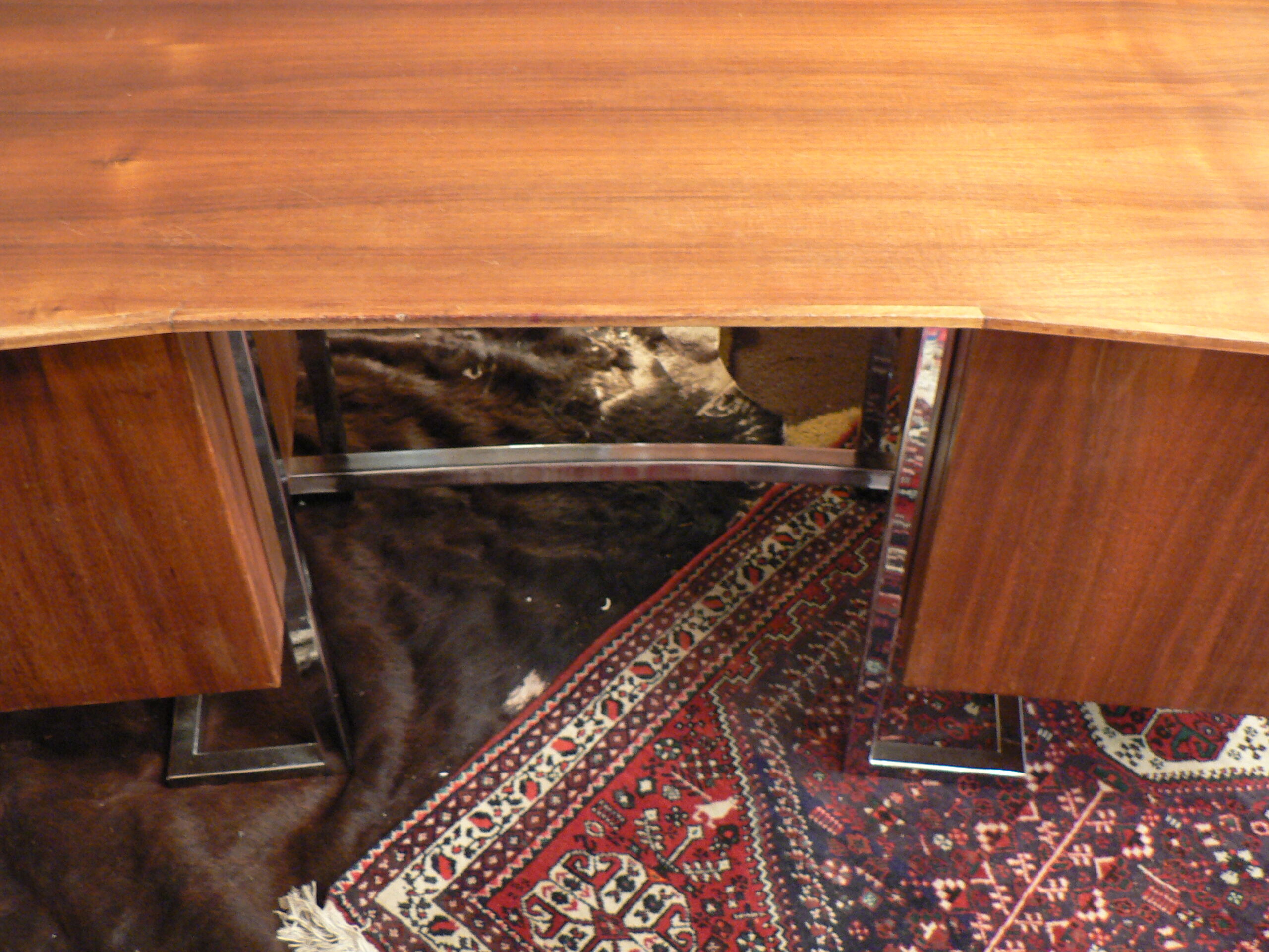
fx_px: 1320
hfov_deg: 51.4
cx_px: 634
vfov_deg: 39.7
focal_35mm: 36
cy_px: 476
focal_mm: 6
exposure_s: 1/4
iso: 200
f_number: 2.8
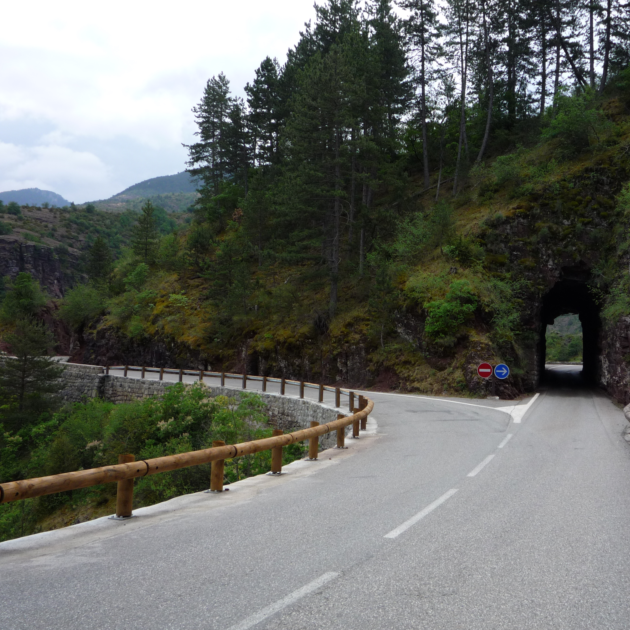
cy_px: 313
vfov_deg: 46.0
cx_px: 411
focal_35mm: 36
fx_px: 741
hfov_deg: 45.5
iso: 100
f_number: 4.5
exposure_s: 1/400
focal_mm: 5.2
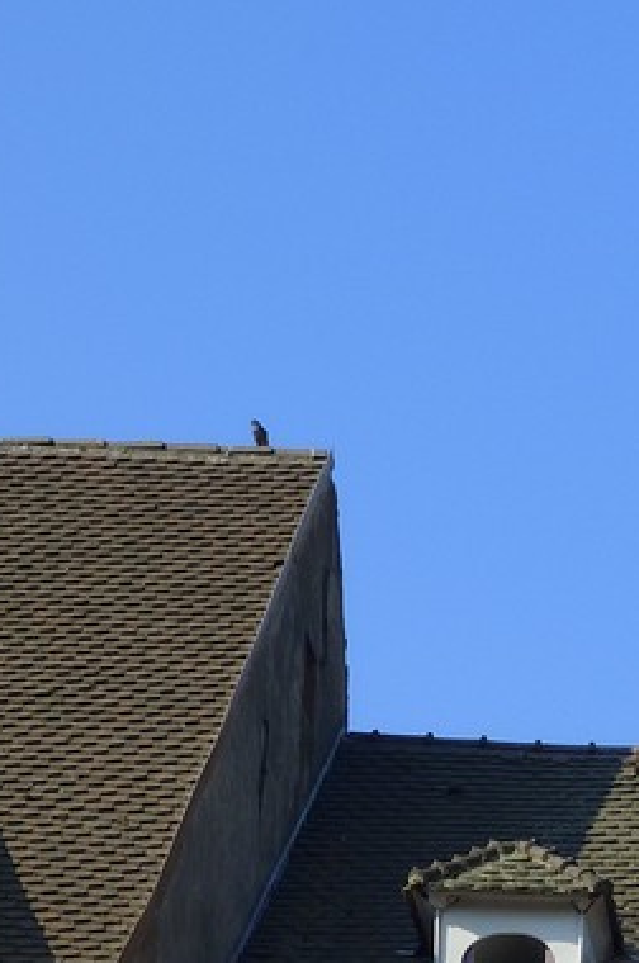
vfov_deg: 10.9
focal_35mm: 177
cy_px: 1713
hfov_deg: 7.6
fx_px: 4730
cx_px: 867
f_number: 13
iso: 200
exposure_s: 1/250
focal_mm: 42
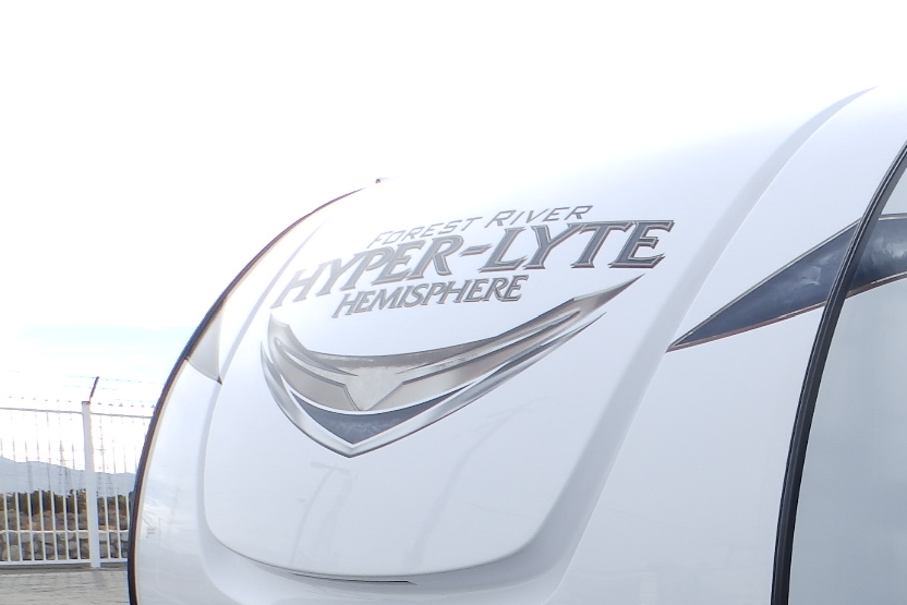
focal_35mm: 44
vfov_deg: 28.1
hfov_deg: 41.8
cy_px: 643
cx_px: 772
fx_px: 1109
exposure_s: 1/320
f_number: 4.5
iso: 80
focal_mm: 4
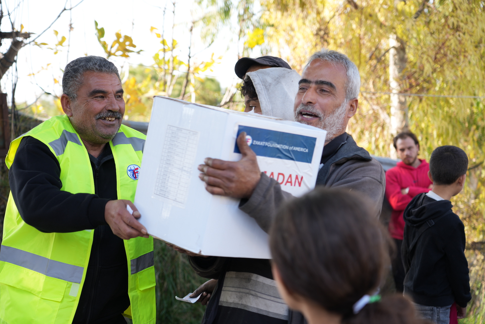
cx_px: 242
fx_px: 862
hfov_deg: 31.4
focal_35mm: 64
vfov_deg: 21.2
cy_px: 162
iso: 100
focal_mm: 64
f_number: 4
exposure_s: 1/125
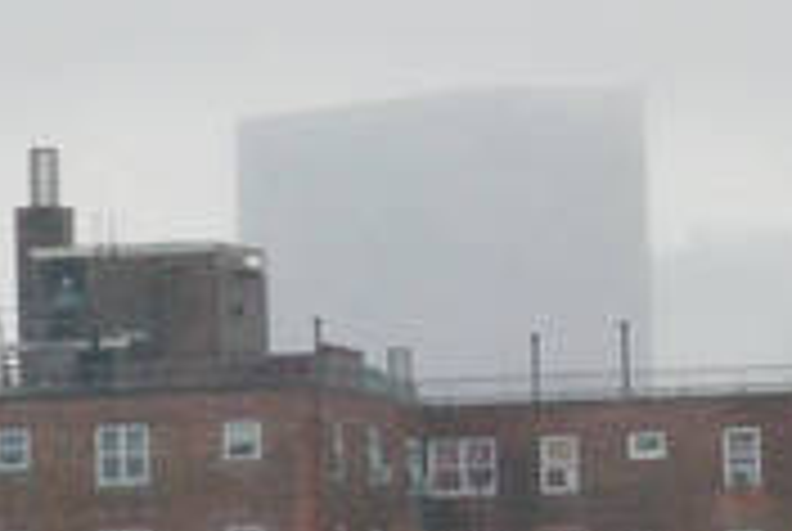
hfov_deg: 1.7
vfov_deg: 1.2
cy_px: 216
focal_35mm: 1194
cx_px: 846
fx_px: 26312
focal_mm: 200
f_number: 5.6
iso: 800
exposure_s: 1/500
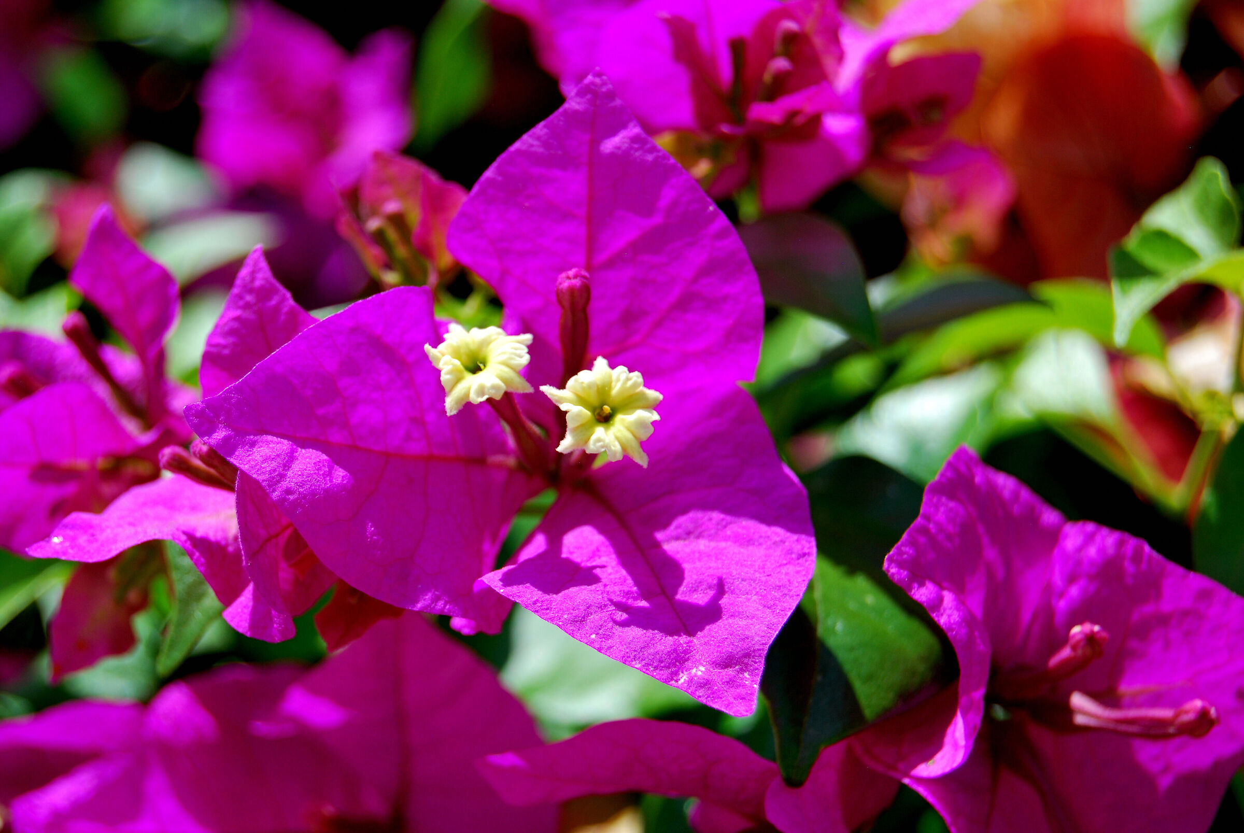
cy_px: 416
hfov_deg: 24.6
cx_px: 622
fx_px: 2854
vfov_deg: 16.6
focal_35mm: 82
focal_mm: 55
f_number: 6.3
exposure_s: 1/500
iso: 200
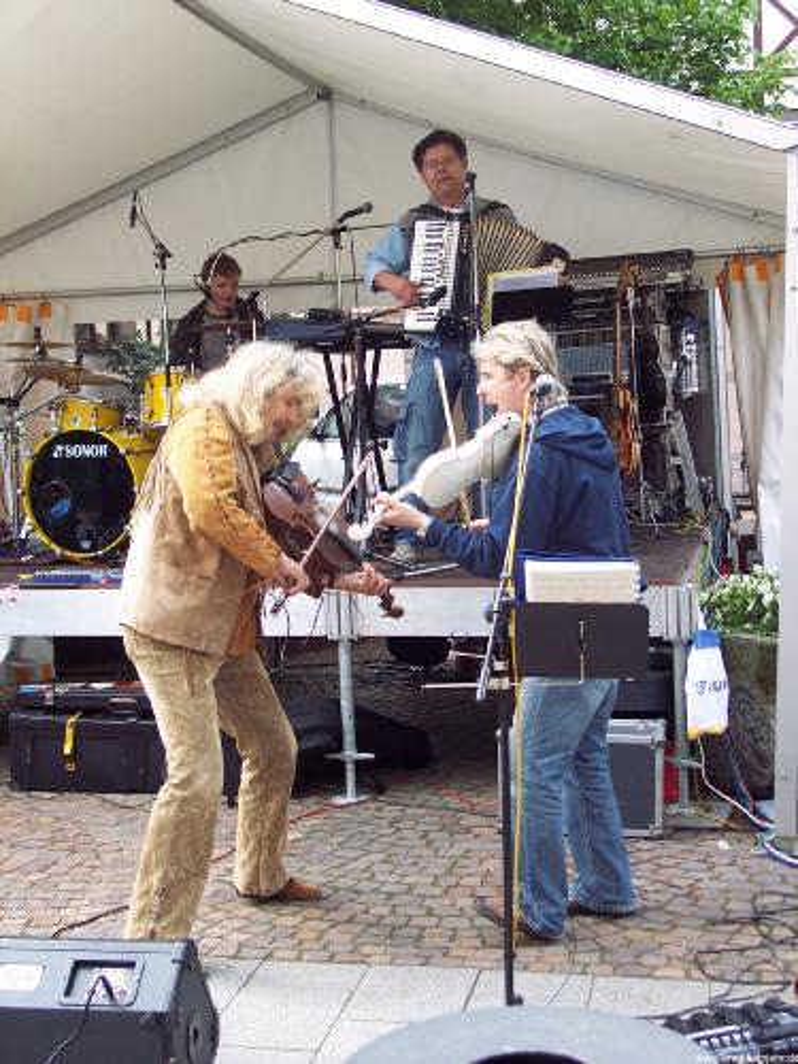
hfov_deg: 28.0
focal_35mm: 52
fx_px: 1598
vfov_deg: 36.8
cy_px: 532
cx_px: 399
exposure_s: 1/125
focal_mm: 10.7
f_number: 4
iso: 100
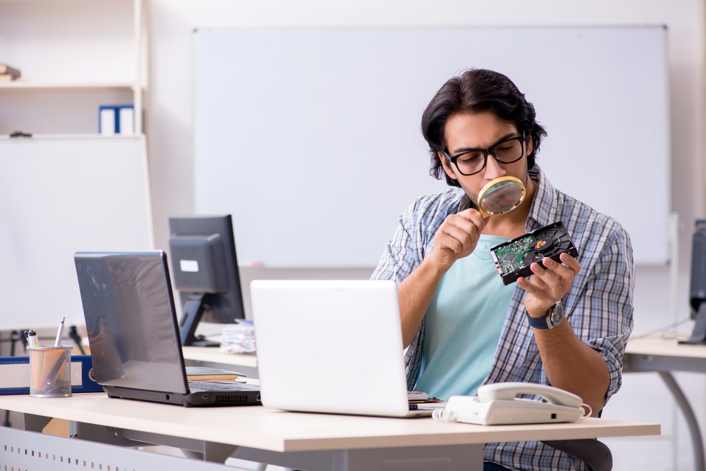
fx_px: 2060
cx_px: 353
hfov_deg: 19.4
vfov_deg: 13.1
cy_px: 236
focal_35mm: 105
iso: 125
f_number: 5
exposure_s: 1/100
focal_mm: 105
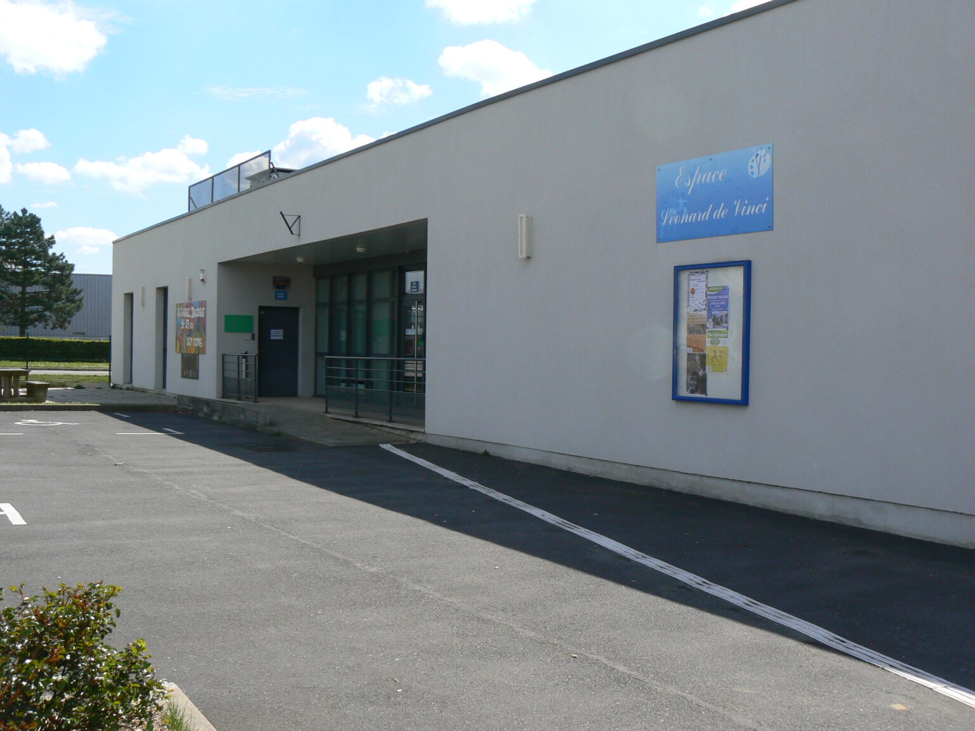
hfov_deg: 51.4
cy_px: 366
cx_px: 488
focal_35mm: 36
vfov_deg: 39.7
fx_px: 1014
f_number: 6.3
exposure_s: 1/400
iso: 80
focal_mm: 6
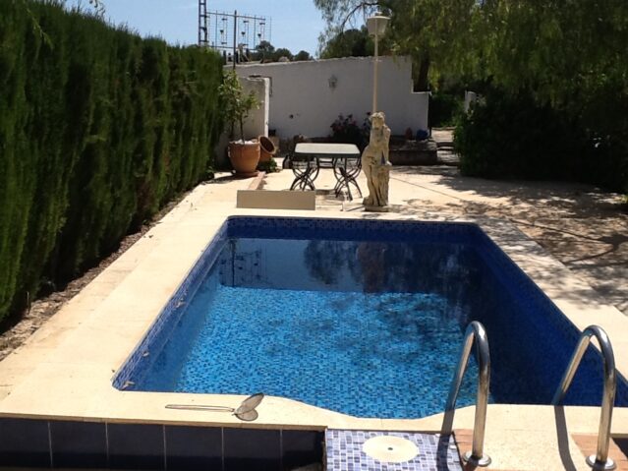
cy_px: 236
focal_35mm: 44
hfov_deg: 43.0
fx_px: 798
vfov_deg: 32.9
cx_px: 314
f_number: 2.4
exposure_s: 1/2232
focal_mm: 2.03
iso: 40
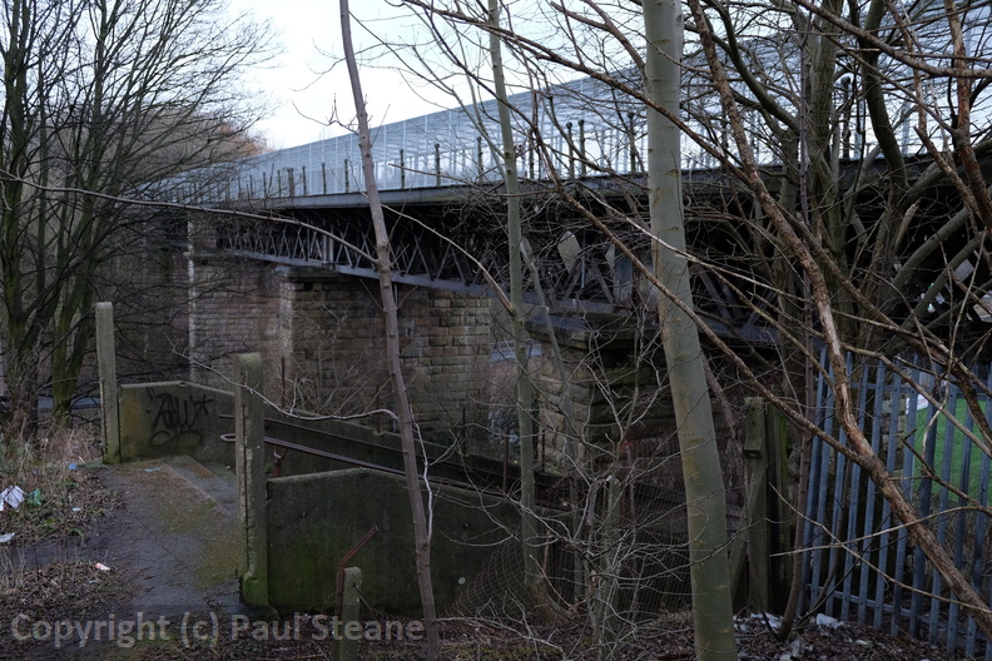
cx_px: 496
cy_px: 330
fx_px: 992
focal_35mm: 36
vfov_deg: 36.9
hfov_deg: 53.1
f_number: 3.2
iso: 1000
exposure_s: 1/180
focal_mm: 24.3
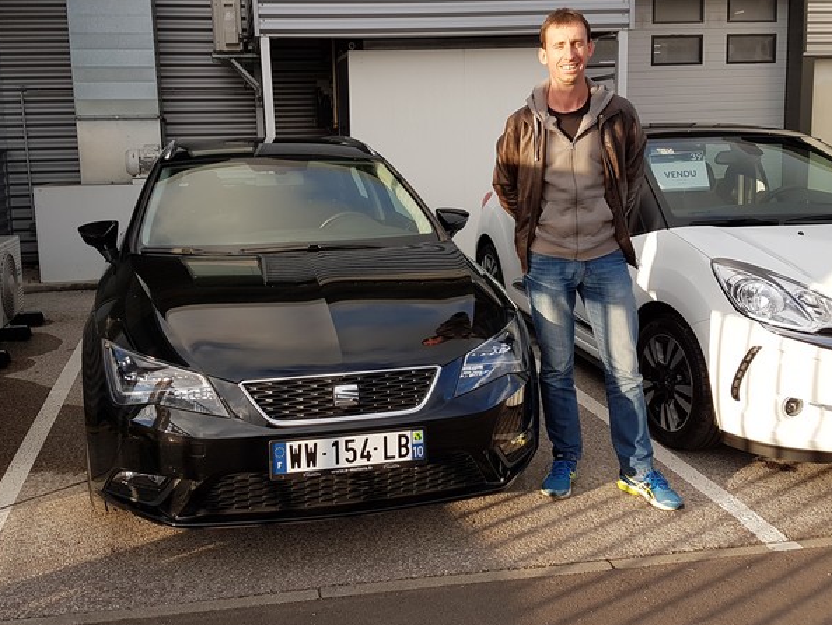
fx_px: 842
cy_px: 282
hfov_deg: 52.4
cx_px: 352
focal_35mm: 35
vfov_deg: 40.7
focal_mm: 4.2
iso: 40
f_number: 1.7
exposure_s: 1/630
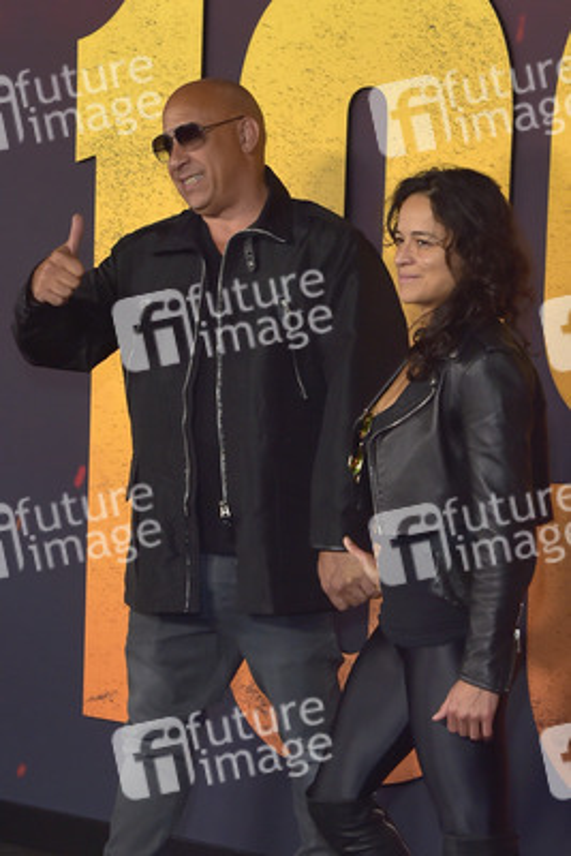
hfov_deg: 21.9
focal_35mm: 62
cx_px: 286
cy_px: 428
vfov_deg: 32.4
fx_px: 1474
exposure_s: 1/250
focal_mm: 62
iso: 800
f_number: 6.3
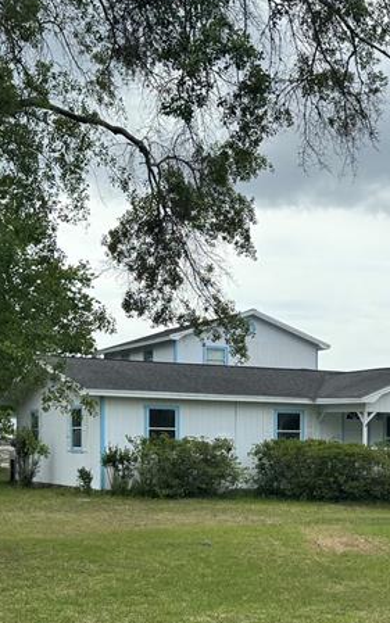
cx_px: 257
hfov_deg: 22.3
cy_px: 444
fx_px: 985
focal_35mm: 58
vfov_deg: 34.6
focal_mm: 6.76
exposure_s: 1/3597
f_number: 1.78
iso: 80
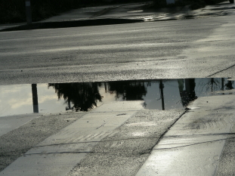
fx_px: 936
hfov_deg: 14.3
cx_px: 101
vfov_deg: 10.7
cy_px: 105
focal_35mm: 138
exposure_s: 1/633
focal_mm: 18.9
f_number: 4
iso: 50
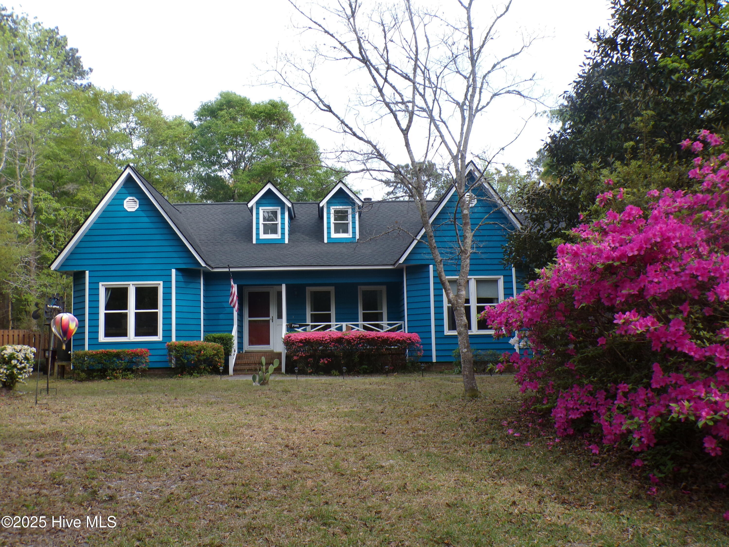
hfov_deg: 56.8
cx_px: 364
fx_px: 674
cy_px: 274
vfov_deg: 44.2
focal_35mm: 32
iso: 100
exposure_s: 1/170
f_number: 4.8
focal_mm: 5.8
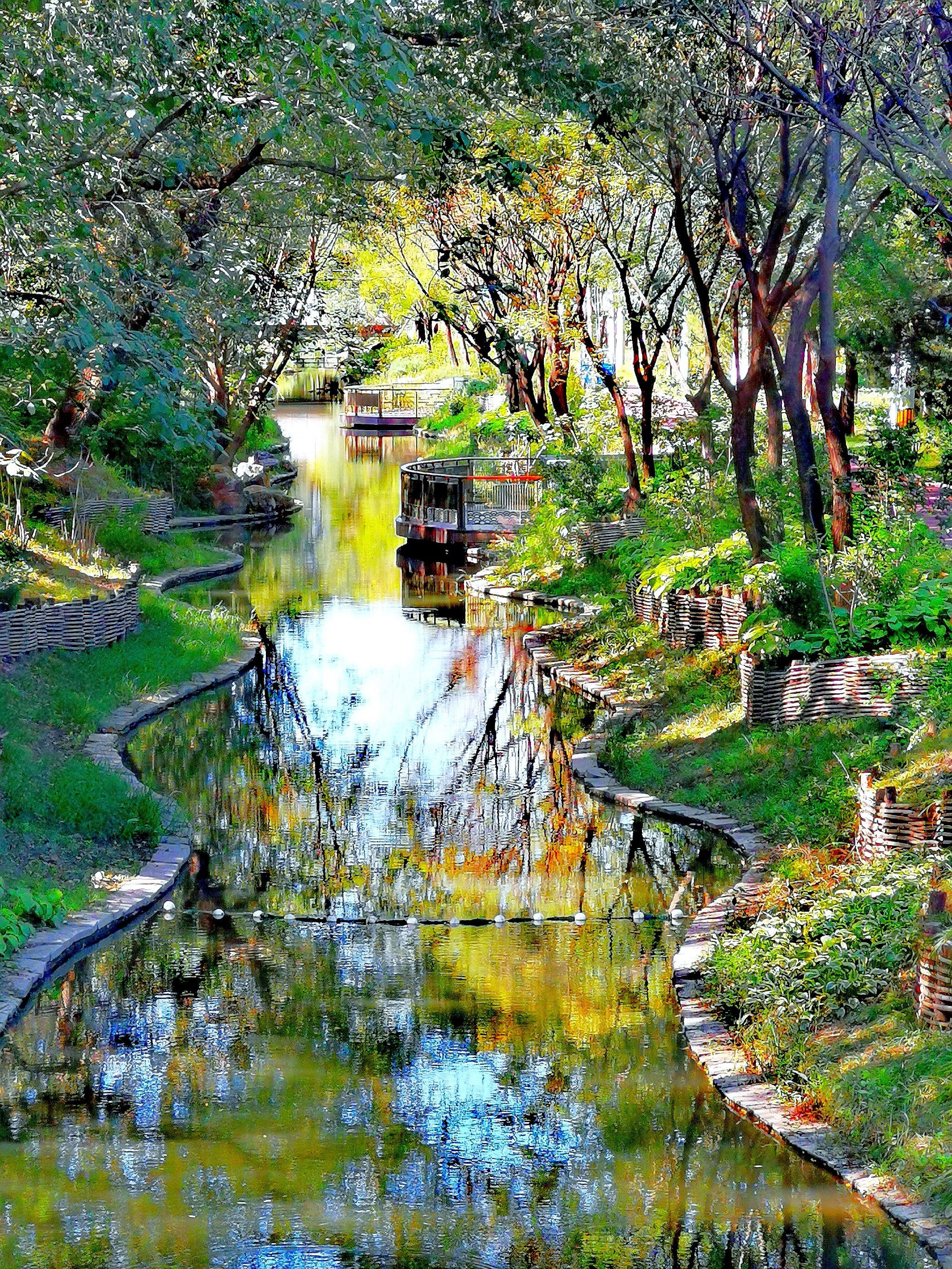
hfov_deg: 11.1
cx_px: 476
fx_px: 4914
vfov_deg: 14.7
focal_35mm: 134
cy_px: 634
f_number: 2.4
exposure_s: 1/238
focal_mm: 7.48
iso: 50
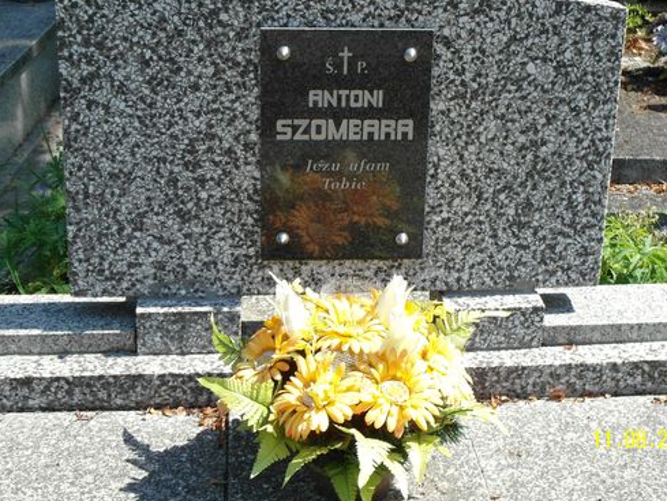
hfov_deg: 34.9
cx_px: 326
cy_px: 180
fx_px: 1060
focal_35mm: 55
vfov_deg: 26.5
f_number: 4.4
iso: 80
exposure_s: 1/250
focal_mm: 9.1
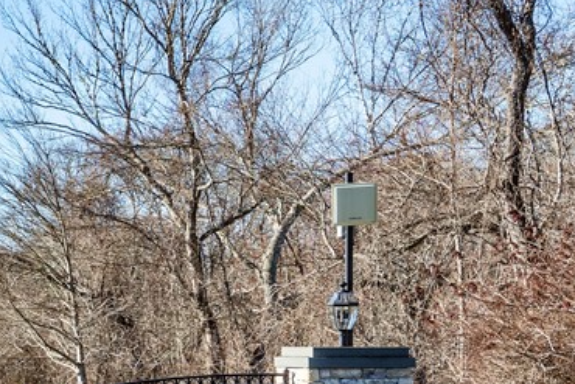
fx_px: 1406
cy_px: 323
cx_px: -235
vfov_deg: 15.4
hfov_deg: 20.5
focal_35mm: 88
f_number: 9
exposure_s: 1/125
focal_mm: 30
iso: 100
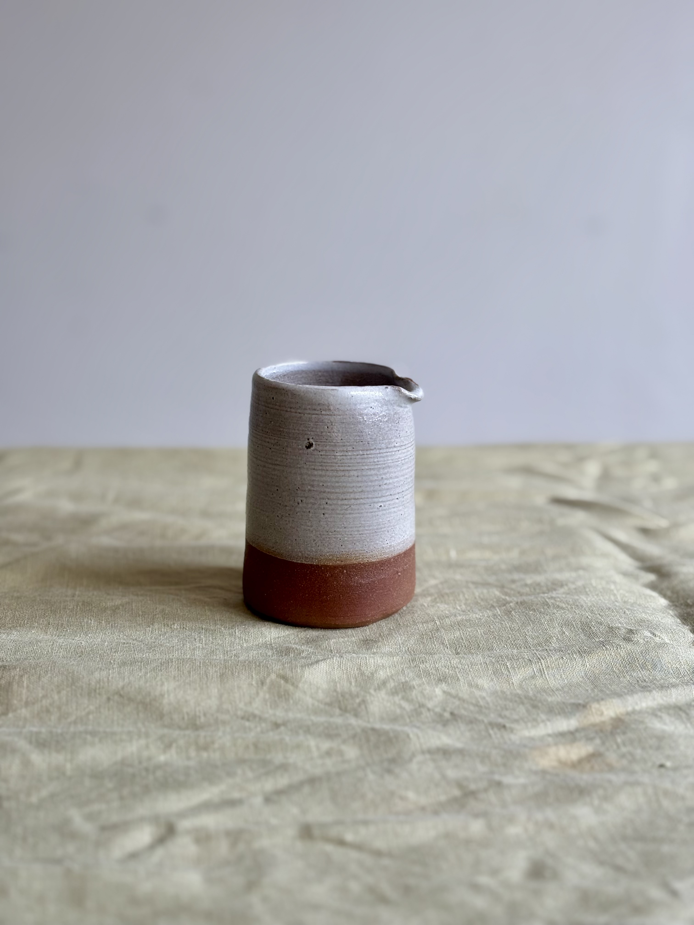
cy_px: 462
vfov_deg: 36.8
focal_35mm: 52
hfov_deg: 28.0
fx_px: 1390
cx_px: 347
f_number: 1.6
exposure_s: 1/161
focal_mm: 5.96
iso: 32
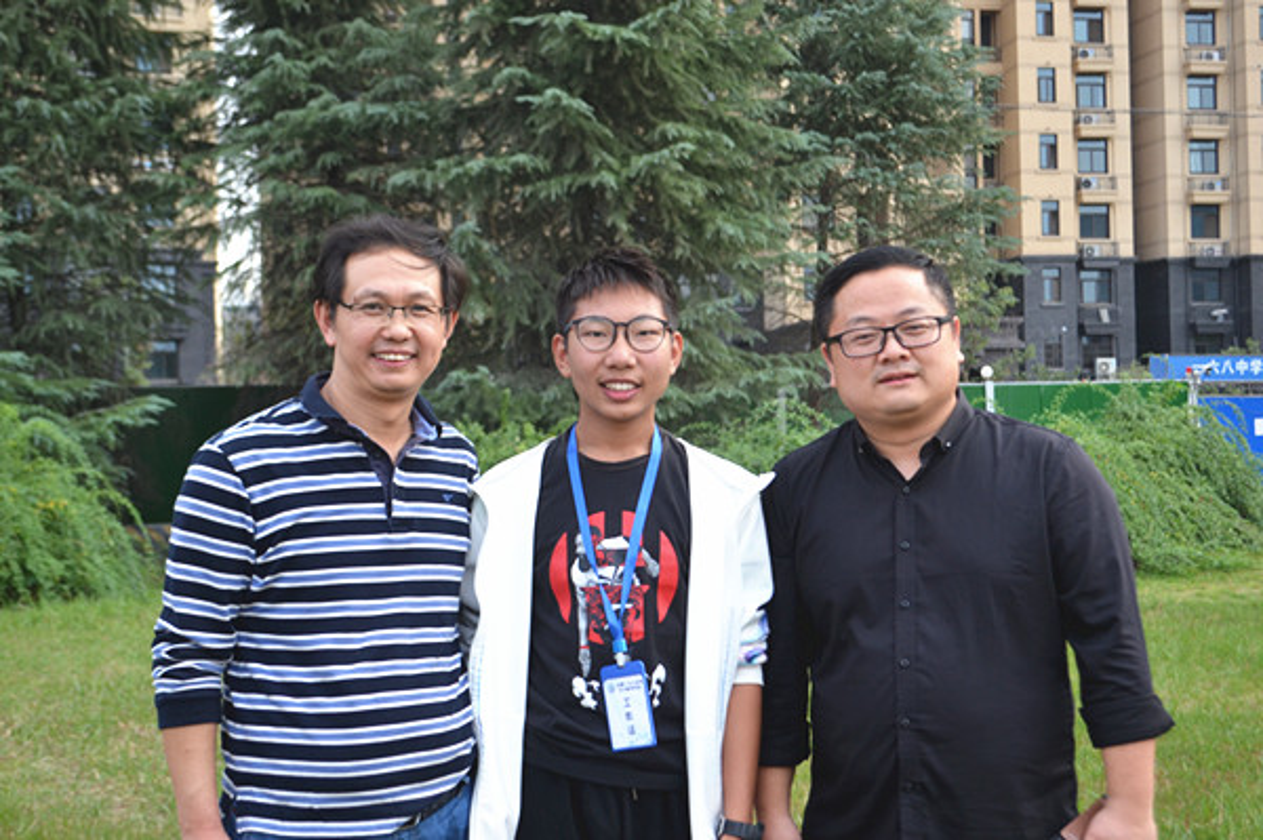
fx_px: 1788
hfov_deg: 38.9
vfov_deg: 26.4
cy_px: 420
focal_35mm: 51
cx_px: 632
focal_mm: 34
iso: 180
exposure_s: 1/125
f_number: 5.6
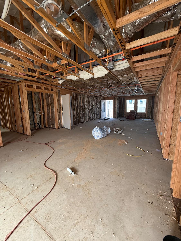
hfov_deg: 85.7
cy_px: 120
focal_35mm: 14
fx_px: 98
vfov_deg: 102.1
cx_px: 90
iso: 160
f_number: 2.2
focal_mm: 2.22
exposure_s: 1/99
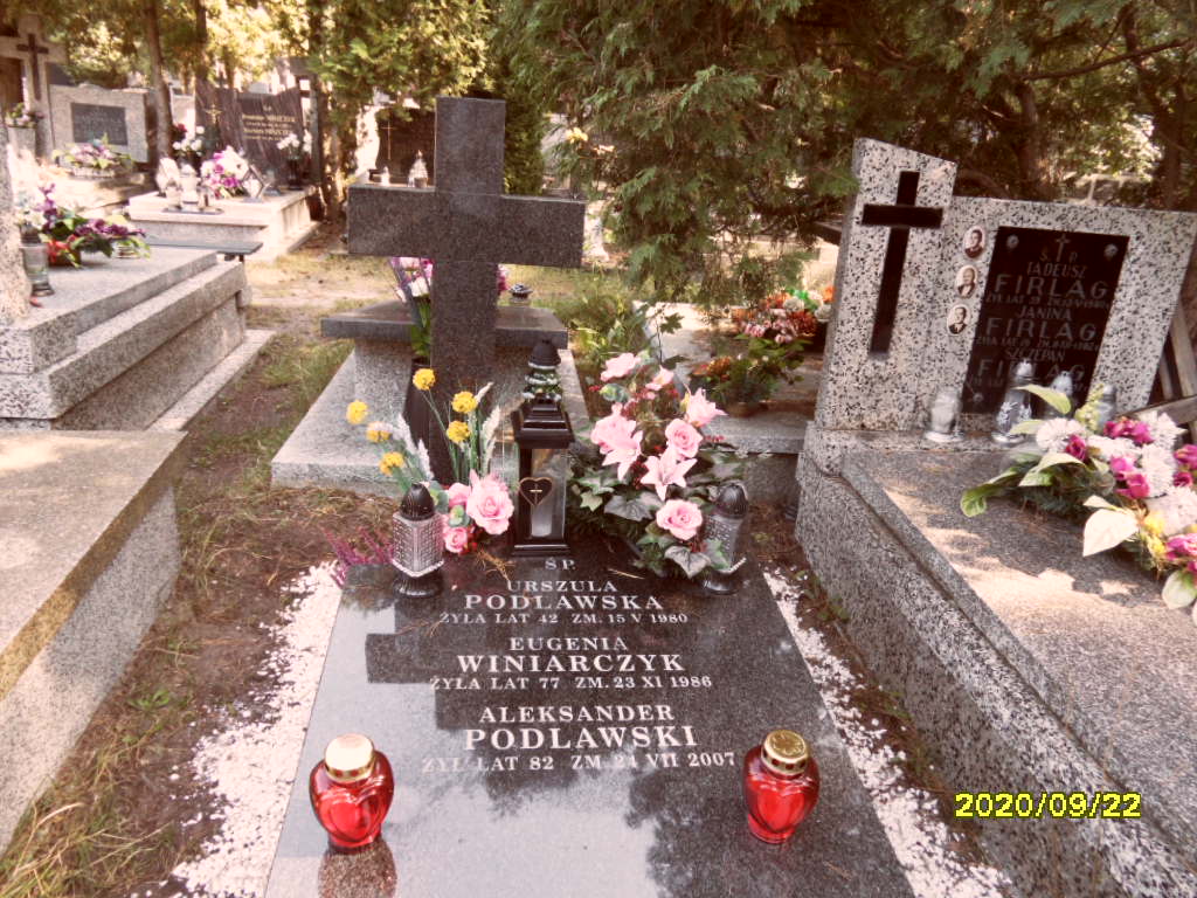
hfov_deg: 71.6
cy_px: 449
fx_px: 830
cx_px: 598
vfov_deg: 56.8
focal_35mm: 24
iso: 100
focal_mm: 3.9
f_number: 3.2
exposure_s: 1/45
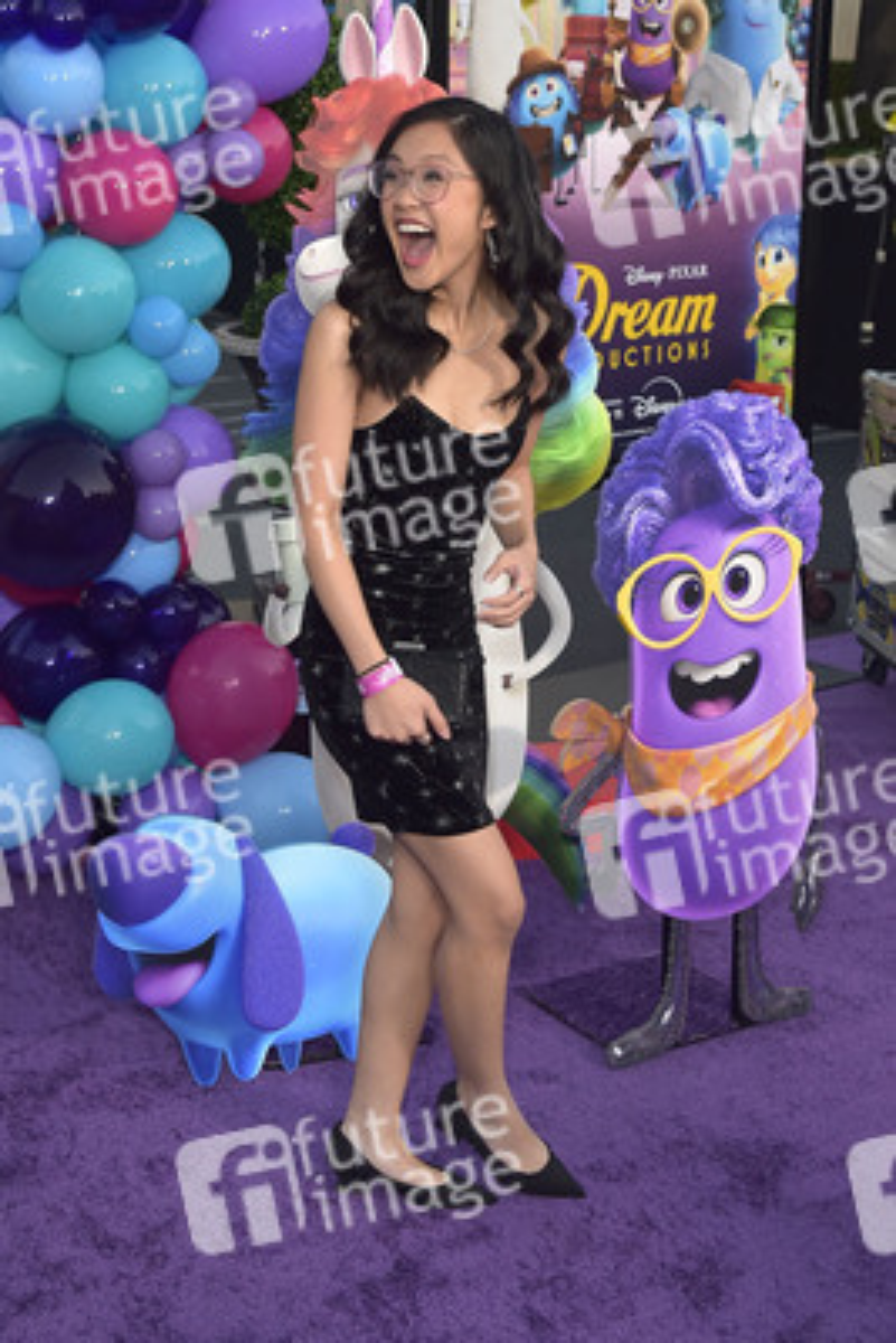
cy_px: 672
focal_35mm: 46
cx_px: 448
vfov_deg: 42.7
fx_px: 1716
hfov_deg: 29.3
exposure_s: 1/250
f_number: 6.3
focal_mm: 46
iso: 1000
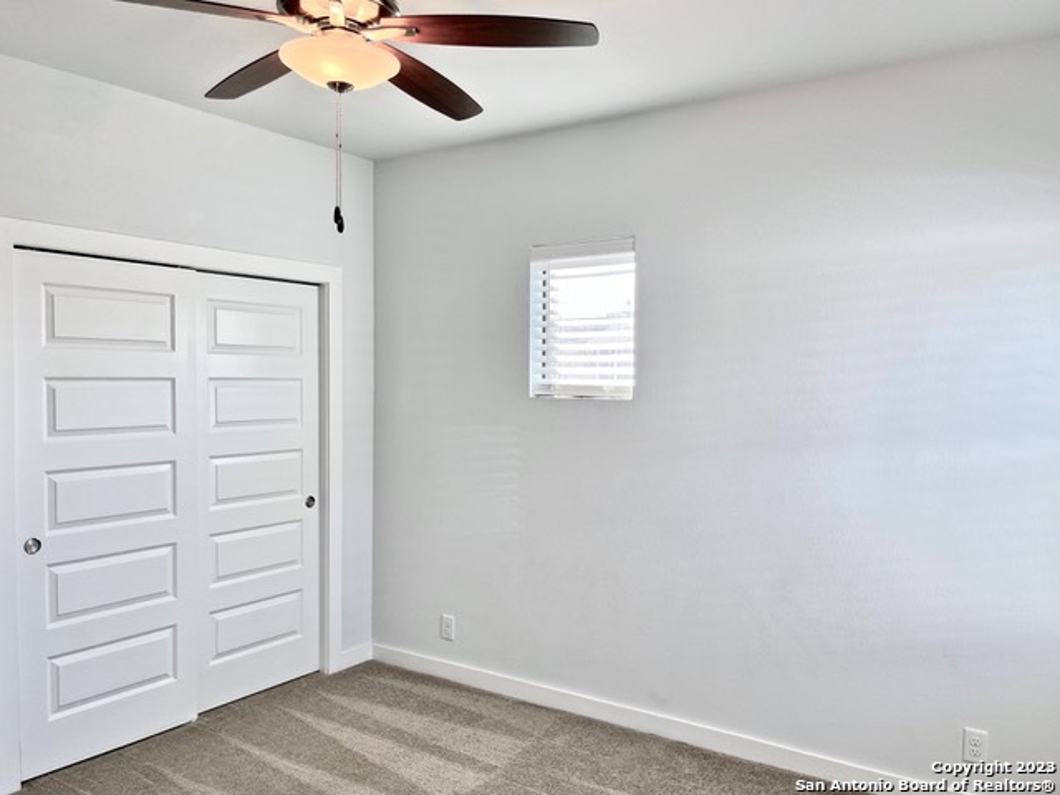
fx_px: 796
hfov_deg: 67.3
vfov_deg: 53.1
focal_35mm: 26
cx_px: 530
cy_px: 398
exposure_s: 1/161
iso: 64
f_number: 1.6
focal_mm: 5.1
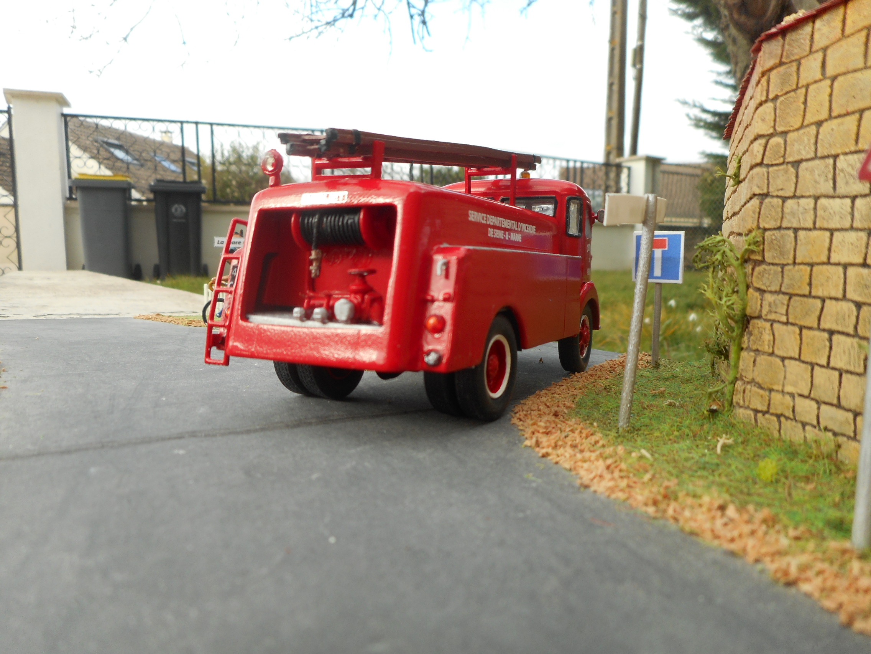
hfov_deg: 69.4
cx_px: 436
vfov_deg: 54.9
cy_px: 327
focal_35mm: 25
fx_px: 629
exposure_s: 1/160
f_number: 3.7
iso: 80
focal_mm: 4.5
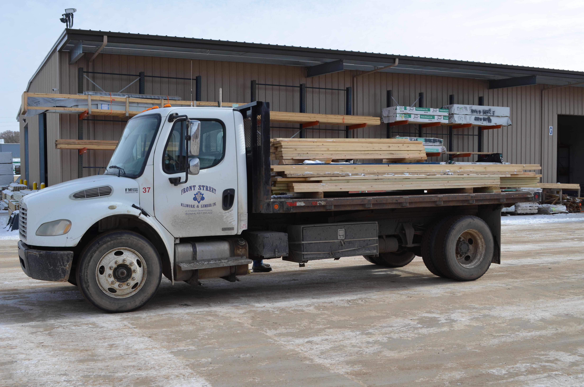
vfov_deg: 34.1
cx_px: 292
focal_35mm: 39
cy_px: 194
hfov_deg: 49.6
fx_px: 631
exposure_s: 1/250
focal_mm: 26
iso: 100
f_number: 8
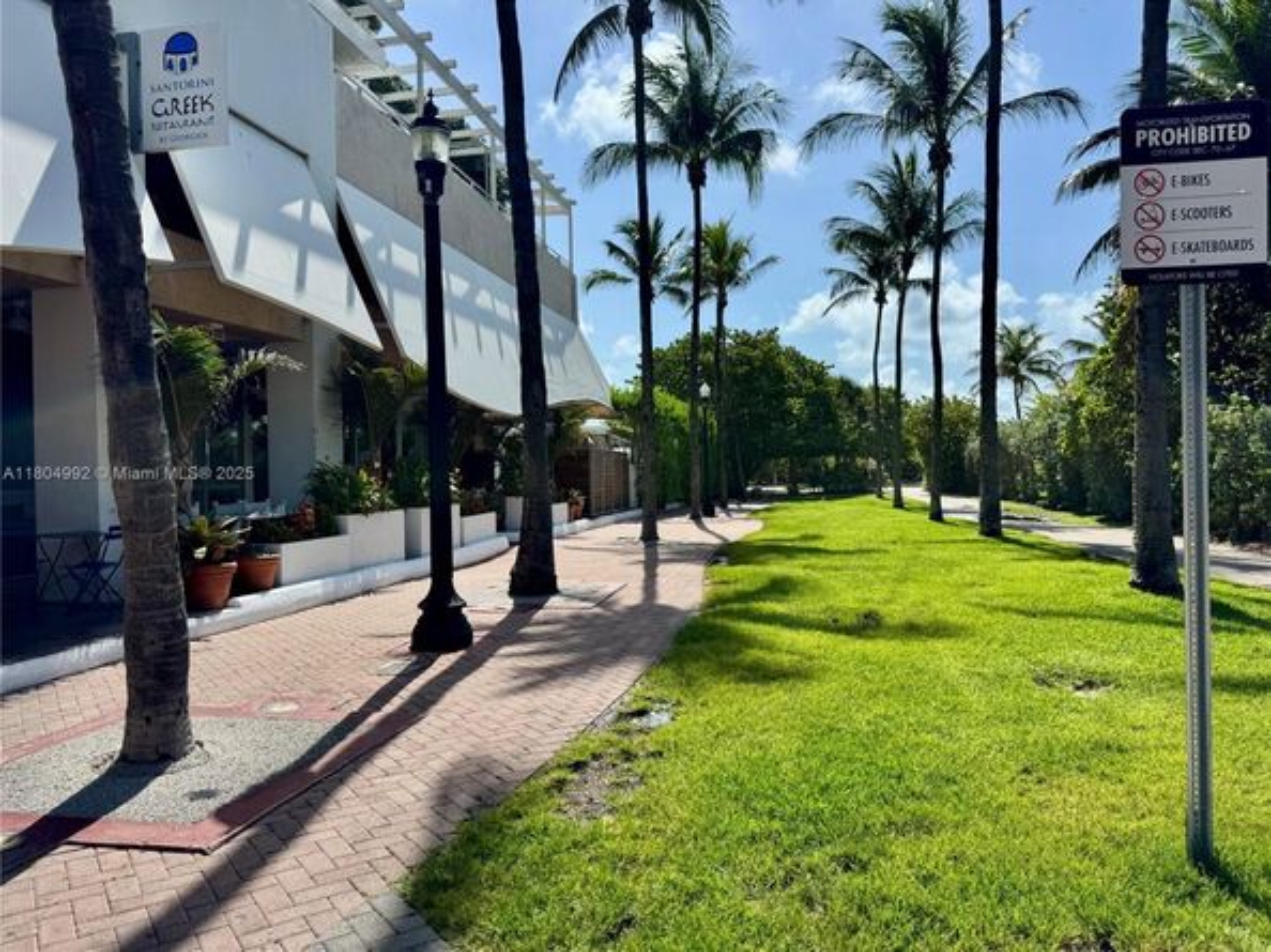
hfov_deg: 71.6
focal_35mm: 24
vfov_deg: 56.8
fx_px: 881
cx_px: 636
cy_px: 476
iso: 80
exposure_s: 1/5814
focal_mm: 6.76
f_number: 1.78
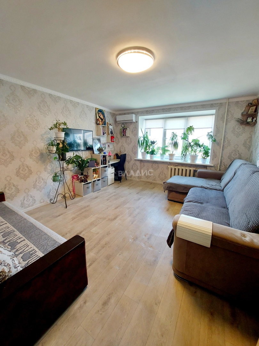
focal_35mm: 13
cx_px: 130
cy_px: 173
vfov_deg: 106.2
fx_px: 130
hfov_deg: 89.9
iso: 80
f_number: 2.2
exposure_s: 1/50
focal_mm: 1.74
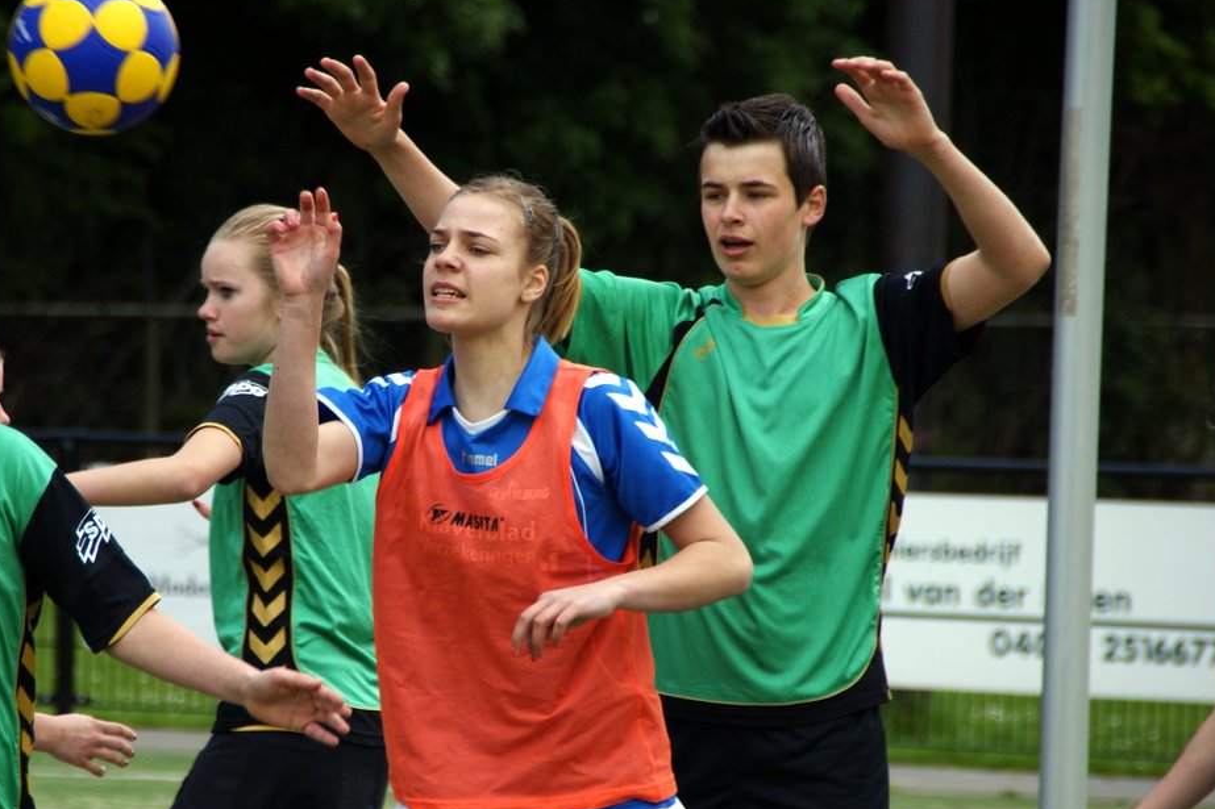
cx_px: 458
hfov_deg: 5.3
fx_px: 13159
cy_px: 510
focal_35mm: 390
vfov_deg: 3.5
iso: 100
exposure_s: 1/320
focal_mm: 200
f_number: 6.3
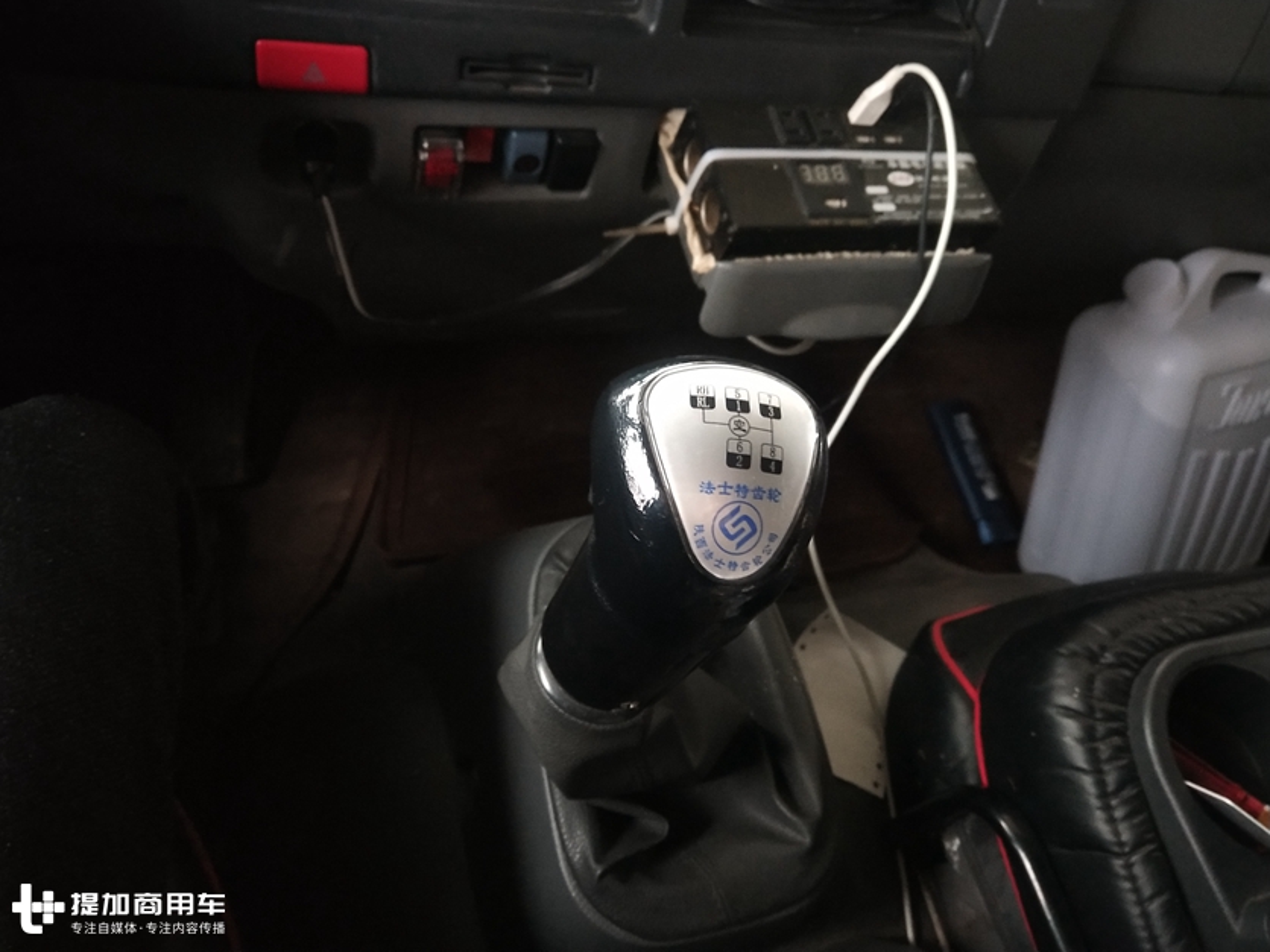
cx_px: 635
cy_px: 476
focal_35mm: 30
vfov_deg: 46.8
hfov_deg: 60.0
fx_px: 1101
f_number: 1.8
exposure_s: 1/16.7
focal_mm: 3.95
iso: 1056
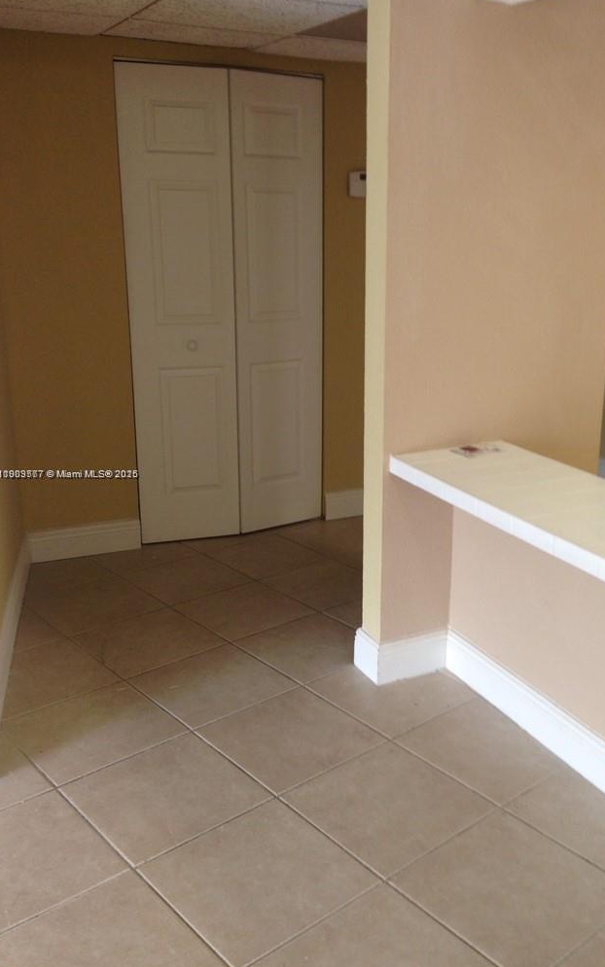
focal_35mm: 36
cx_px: 362
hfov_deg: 35.2
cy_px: 474
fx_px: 950
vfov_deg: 54.0
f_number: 2.4
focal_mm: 4.12
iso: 64
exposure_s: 1/20
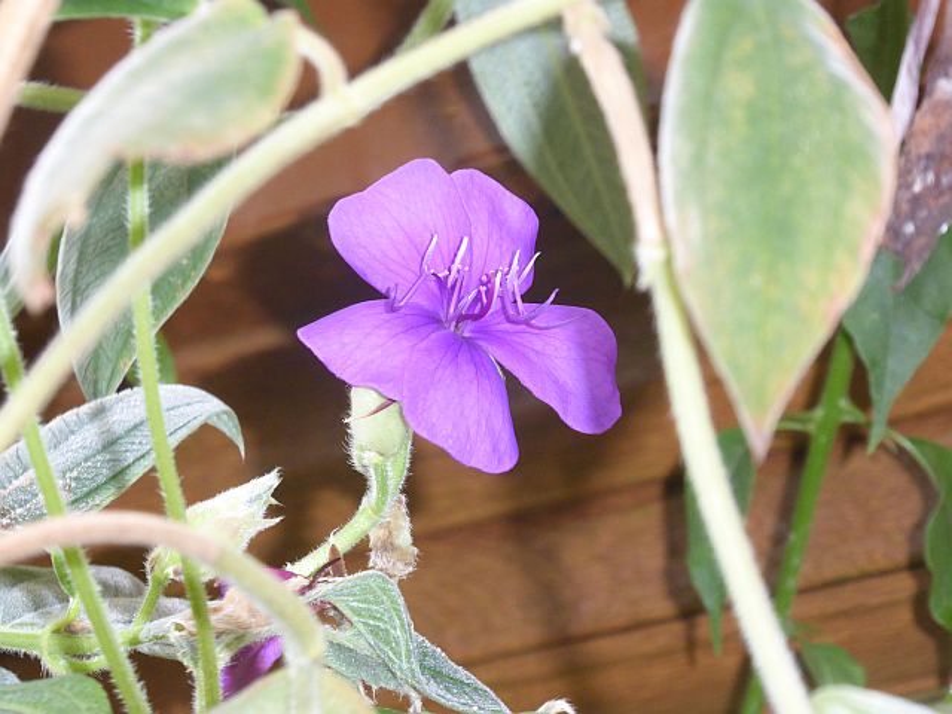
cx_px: 476
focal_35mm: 265
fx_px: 7288
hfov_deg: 7.5
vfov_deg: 5.6
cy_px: 357
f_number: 5.6
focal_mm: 47.5
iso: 640
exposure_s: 1/80
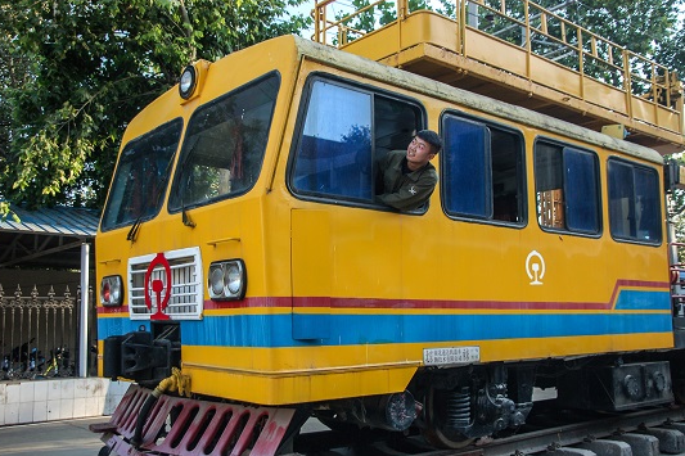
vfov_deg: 38.9
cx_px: 334
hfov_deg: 55.8
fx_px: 647
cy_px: 233
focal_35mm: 34
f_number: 4
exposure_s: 1/60
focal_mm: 22
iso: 250
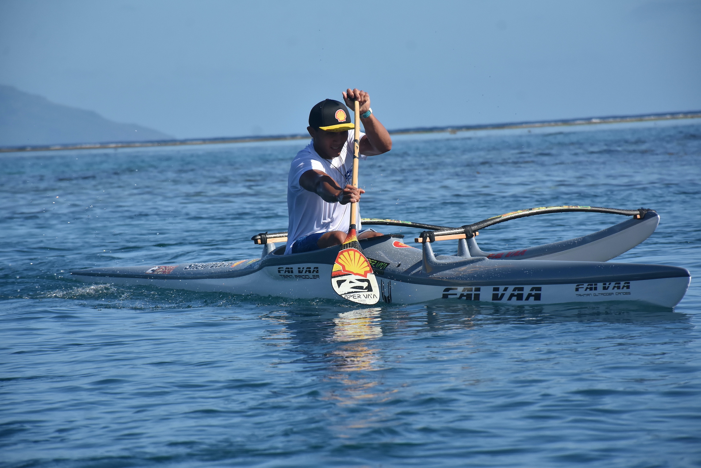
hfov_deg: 9.8
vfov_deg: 6.5
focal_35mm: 210
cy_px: 234
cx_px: 350
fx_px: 4090
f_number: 8
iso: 640
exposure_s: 1/4000
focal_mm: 140
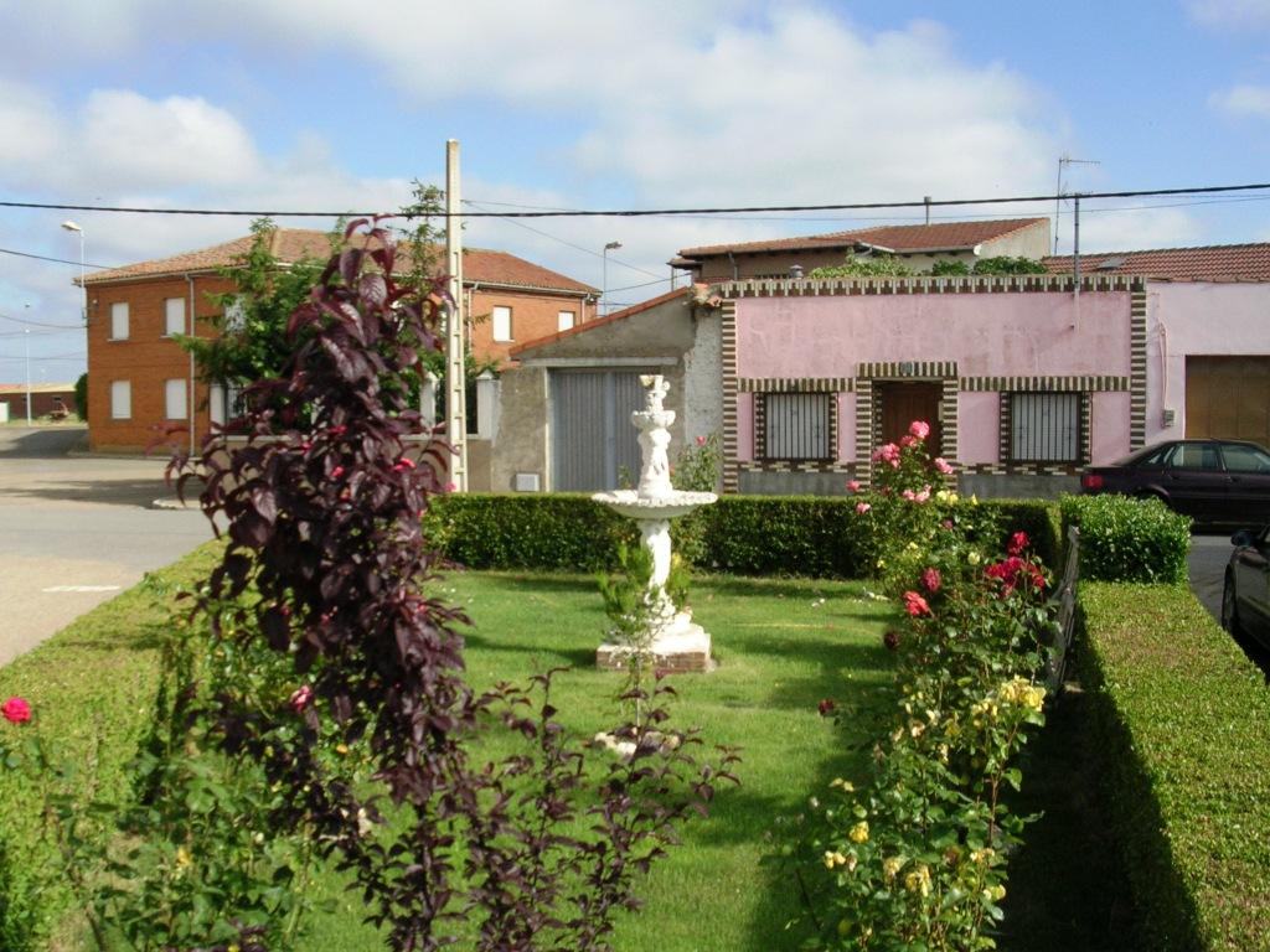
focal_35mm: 38
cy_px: 476
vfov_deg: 37.7
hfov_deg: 49.0
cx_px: 635
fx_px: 1394
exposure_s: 1/353
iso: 71
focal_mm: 5.8
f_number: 5.6
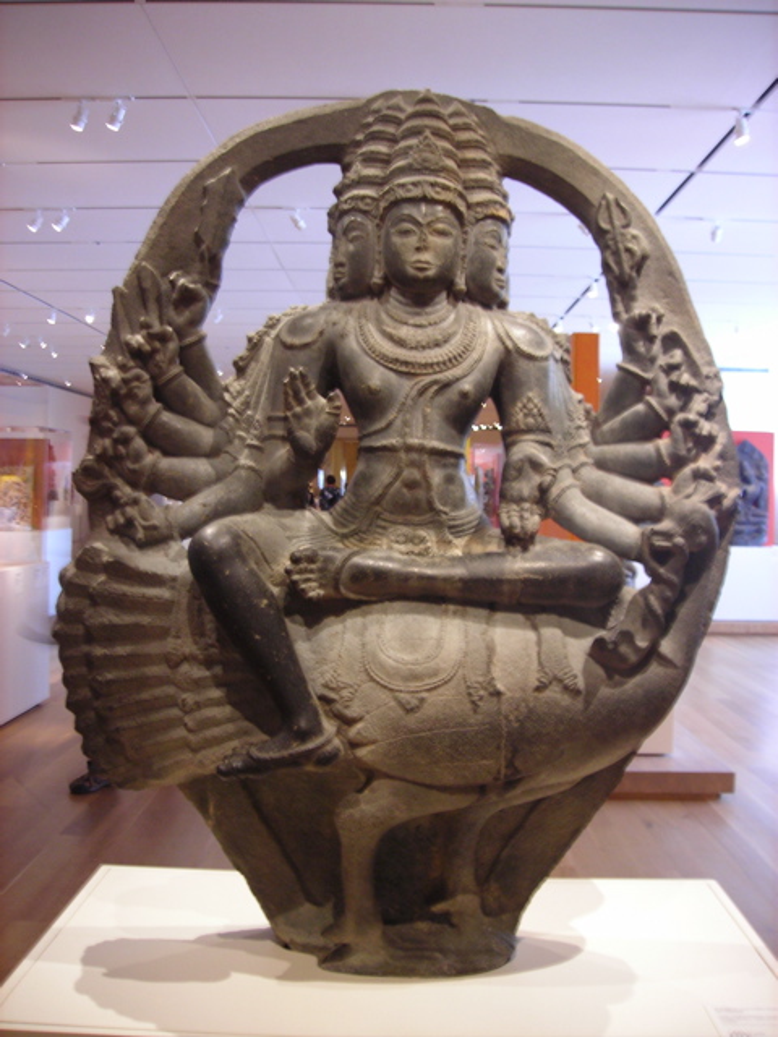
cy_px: 518
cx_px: 389
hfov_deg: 37.7
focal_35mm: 38
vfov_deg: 49.0
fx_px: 1139
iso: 100
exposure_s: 1/3
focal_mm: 6.3
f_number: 3.2
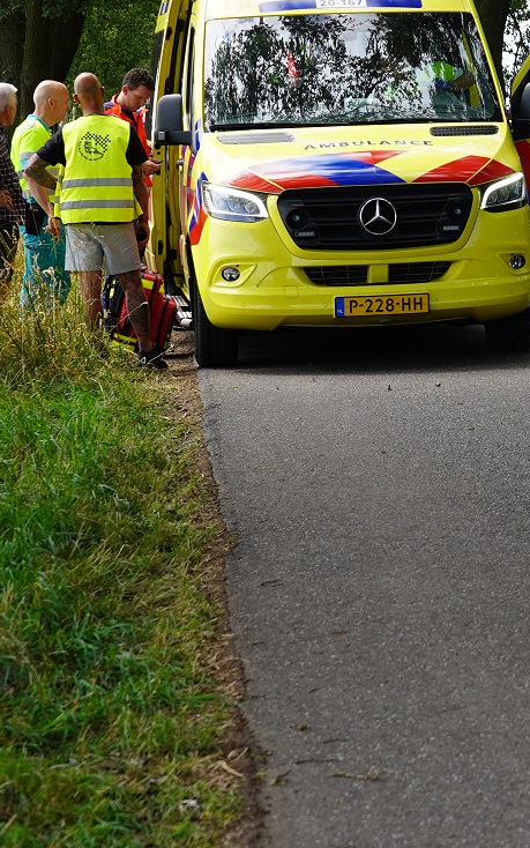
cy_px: 183
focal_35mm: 112
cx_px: 463
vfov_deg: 18.4
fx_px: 2587
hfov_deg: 11.6
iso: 100
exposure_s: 1/200
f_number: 5
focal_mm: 42
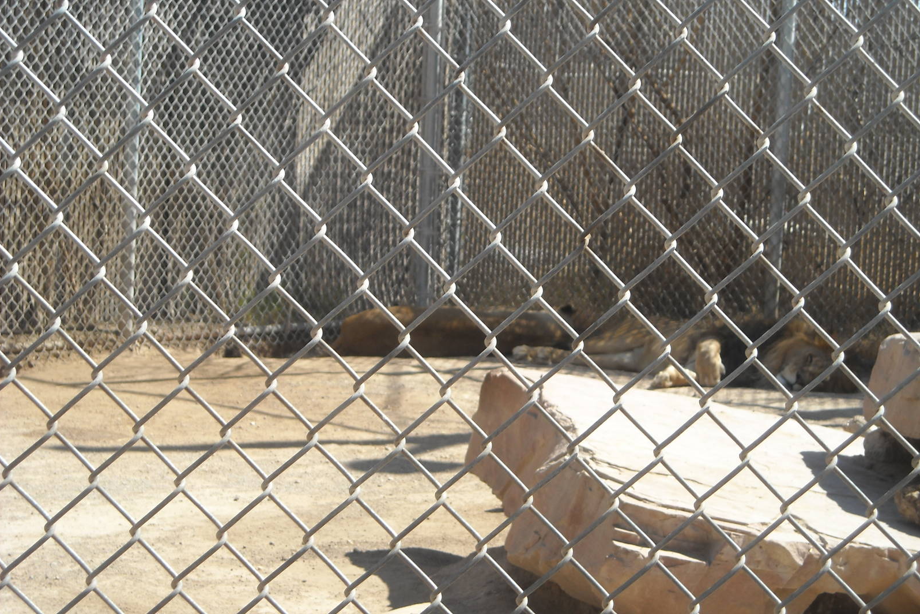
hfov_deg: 20.8
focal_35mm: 98
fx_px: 2504
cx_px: 459
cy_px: 314
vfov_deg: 14.0
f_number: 4.4
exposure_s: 1/296
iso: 64
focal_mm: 15.32
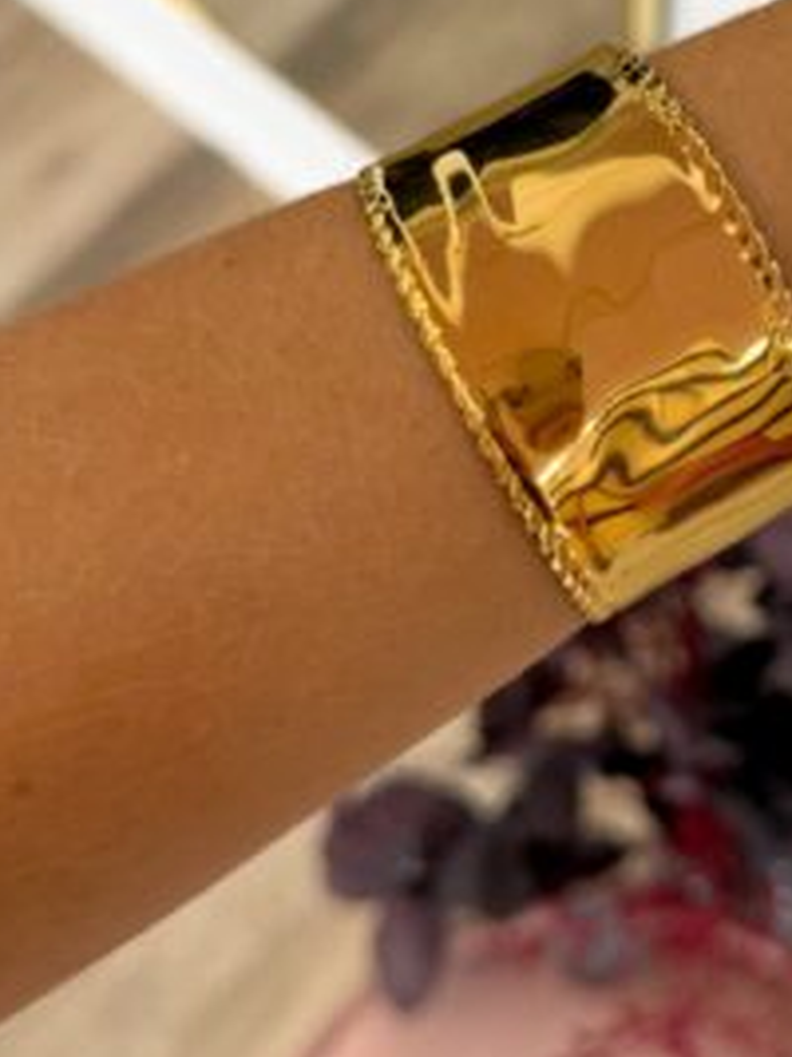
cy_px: 200
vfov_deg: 38.1
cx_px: 744
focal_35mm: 48
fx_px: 1465
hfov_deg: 28.8
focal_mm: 6.76
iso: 100
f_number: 1.78
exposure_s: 1/100
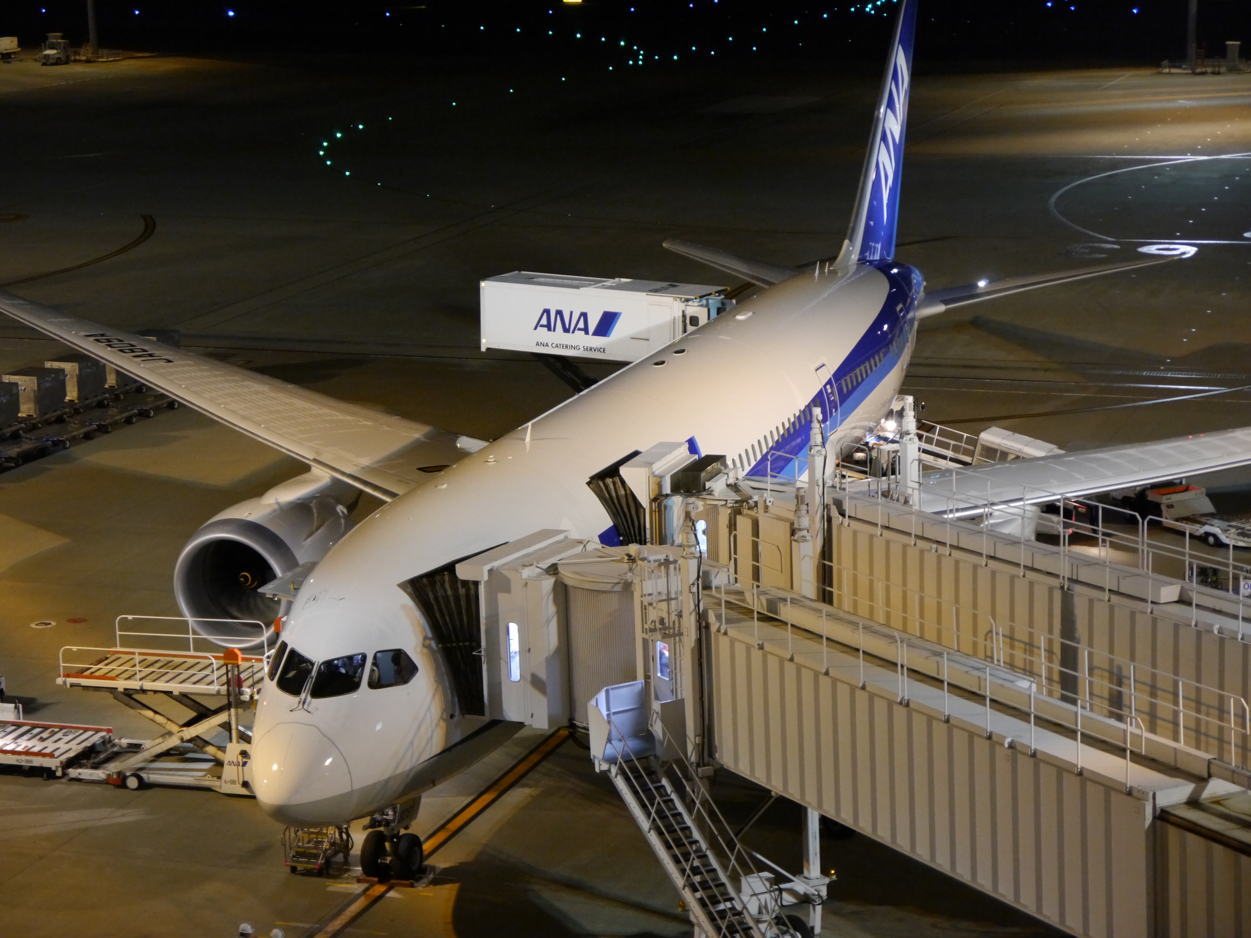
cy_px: 469
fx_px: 3036
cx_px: 626
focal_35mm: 84
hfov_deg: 23.3
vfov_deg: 17.6
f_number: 5.6
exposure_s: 1/6
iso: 1600
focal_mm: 42
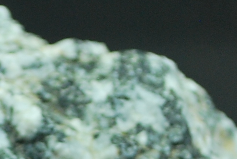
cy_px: 356
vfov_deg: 3.9
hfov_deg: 5.8
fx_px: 2315
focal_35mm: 351
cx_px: -88
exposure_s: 1/30
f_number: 5.3
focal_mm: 40
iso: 320
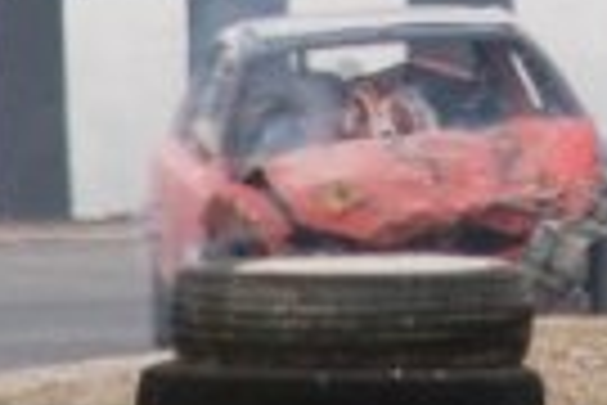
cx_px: 522
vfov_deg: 1.0
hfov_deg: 1.4
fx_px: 24042
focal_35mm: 1426
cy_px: -153
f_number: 6.3
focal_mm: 200
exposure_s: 1/500
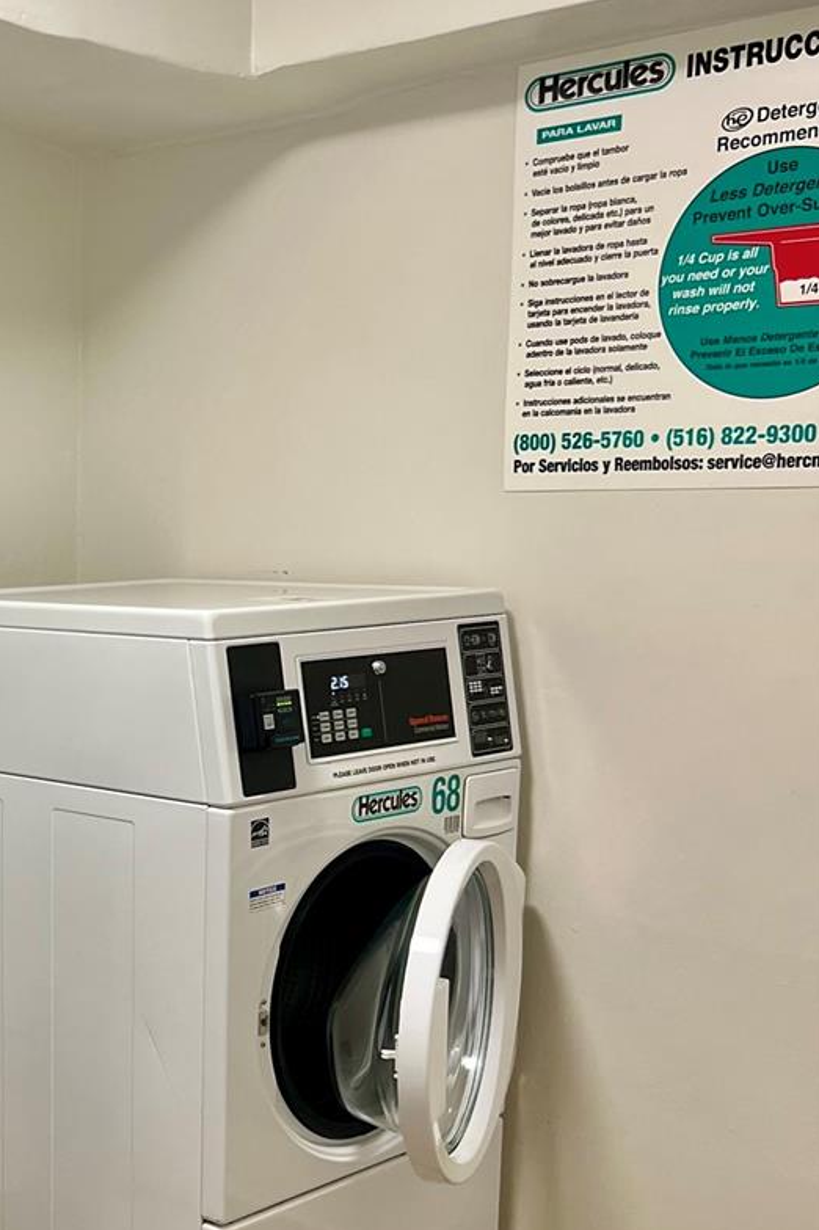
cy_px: 800
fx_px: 1810
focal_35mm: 53
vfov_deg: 37.2
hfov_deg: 23.9
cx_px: -78
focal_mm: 5.7
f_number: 1.5
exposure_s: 1/120
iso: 125
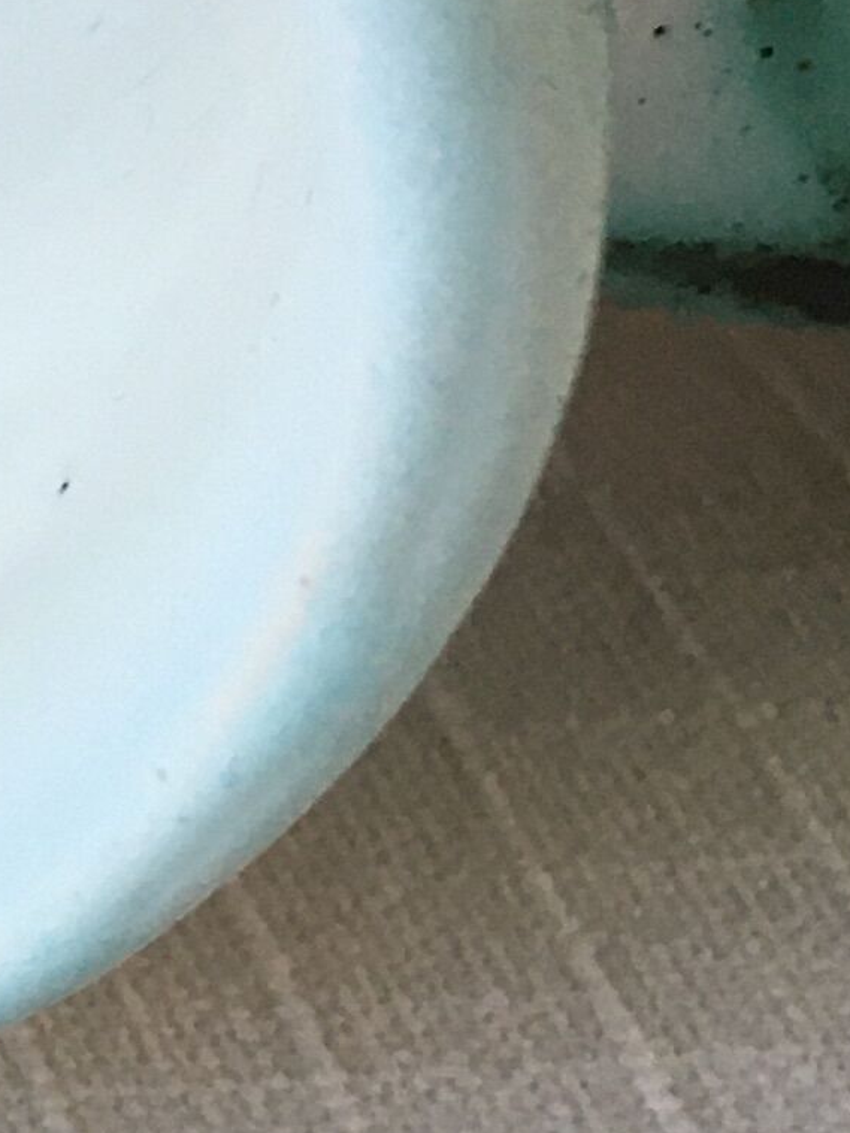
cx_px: -1203
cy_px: 506
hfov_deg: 8.7
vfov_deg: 12.8
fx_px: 5043
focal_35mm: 154
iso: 50
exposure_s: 1/33
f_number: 2.2
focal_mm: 4.15
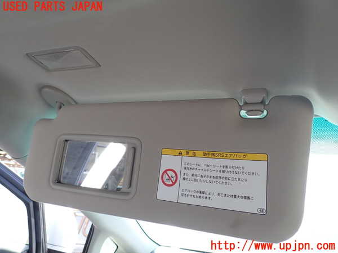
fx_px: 244
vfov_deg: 54.9
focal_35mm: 25
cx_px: 169
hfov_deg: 69.4
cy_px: 126
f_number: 2.8
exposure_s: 1/80
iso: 100
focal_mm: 4.5
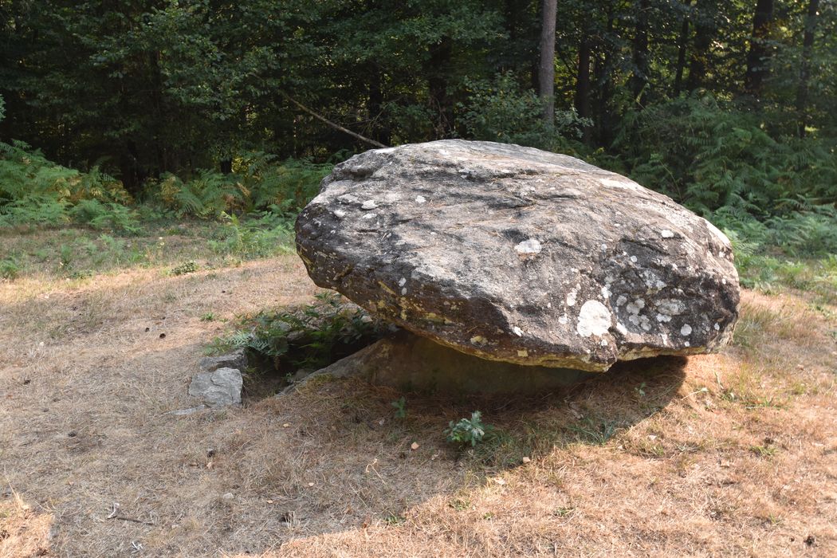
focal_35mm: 36
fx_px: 837
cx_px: 418
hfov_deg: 53.1
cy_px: 279
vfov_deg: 36.9
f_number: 6.3
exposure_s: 1/160
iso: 400
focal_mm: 24
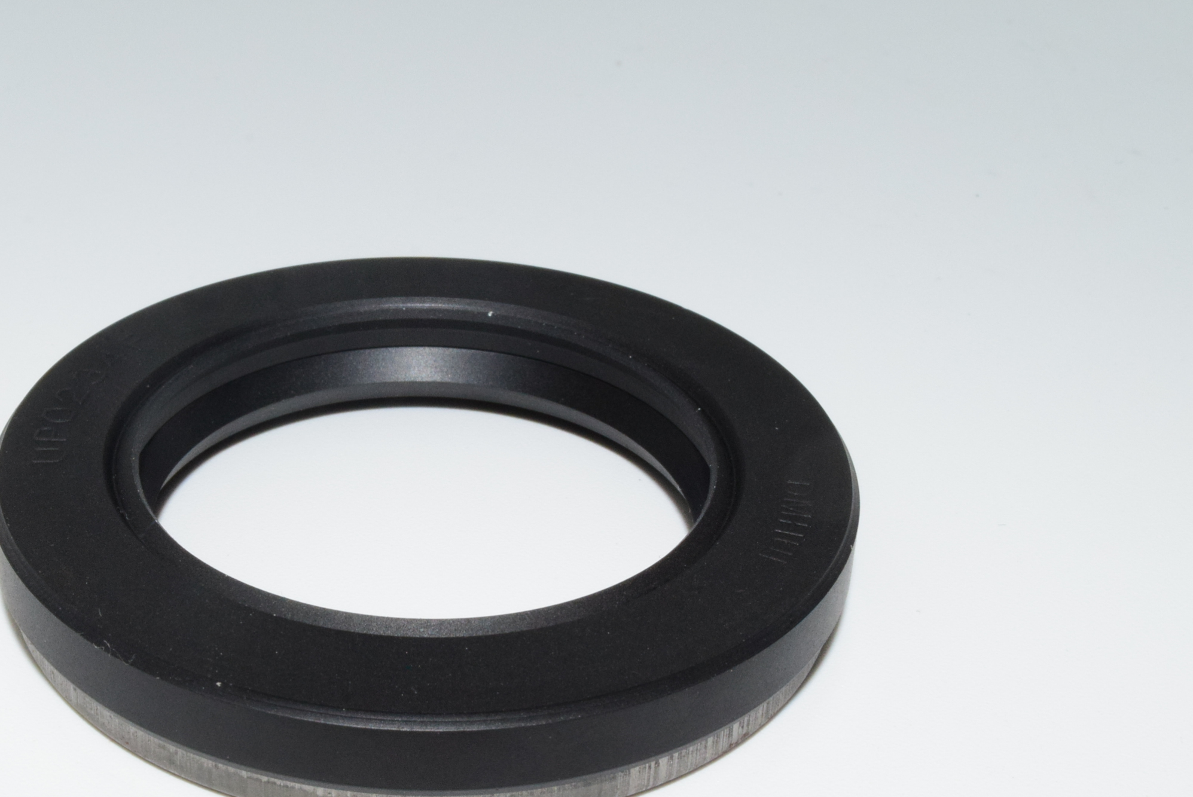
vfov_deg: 19.5
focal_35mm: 70
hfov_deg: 28.7
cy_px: 526
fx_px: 2313
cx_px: 401
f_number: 29
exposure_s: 1/60
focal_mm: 31
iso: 1600
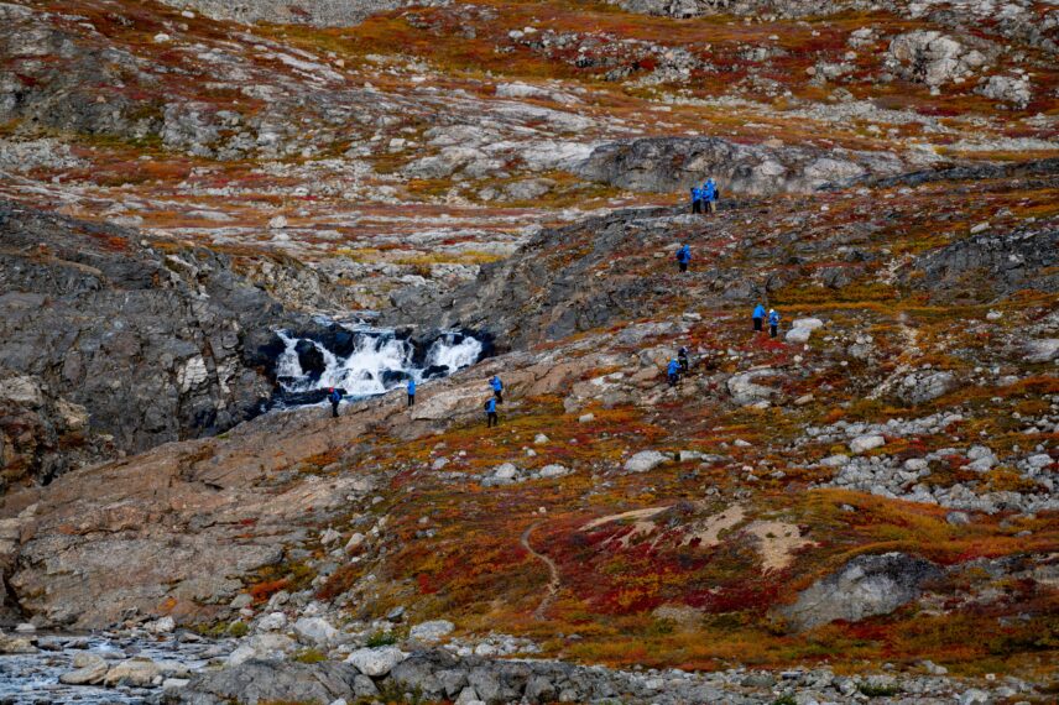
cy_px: 352
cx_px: 530
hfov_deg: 10.3
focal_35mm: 200
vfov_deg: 6.9
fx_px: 5881
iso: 200
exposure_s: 1/1000
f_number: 2.8
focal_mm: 200
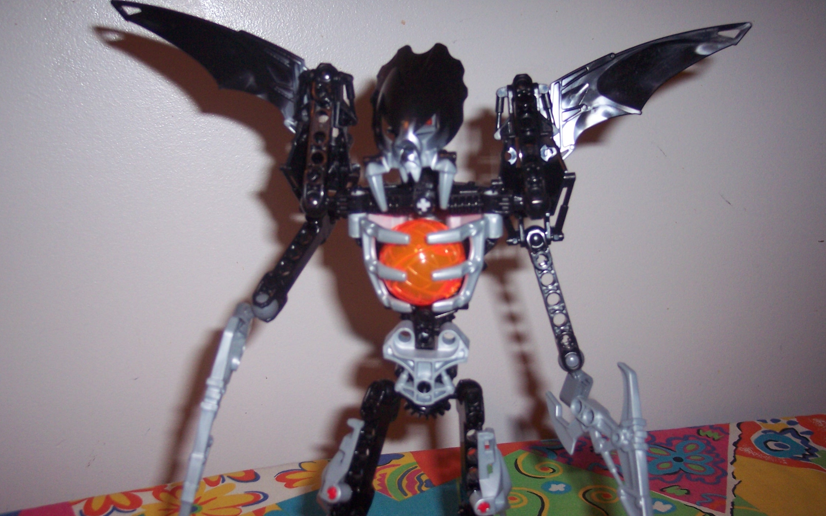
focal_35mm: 42
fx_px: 945
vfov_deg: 30.5
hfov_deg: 47.2
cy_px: 274
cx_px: 410
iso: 140
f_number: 2.8
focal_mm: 8
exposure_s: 1/60
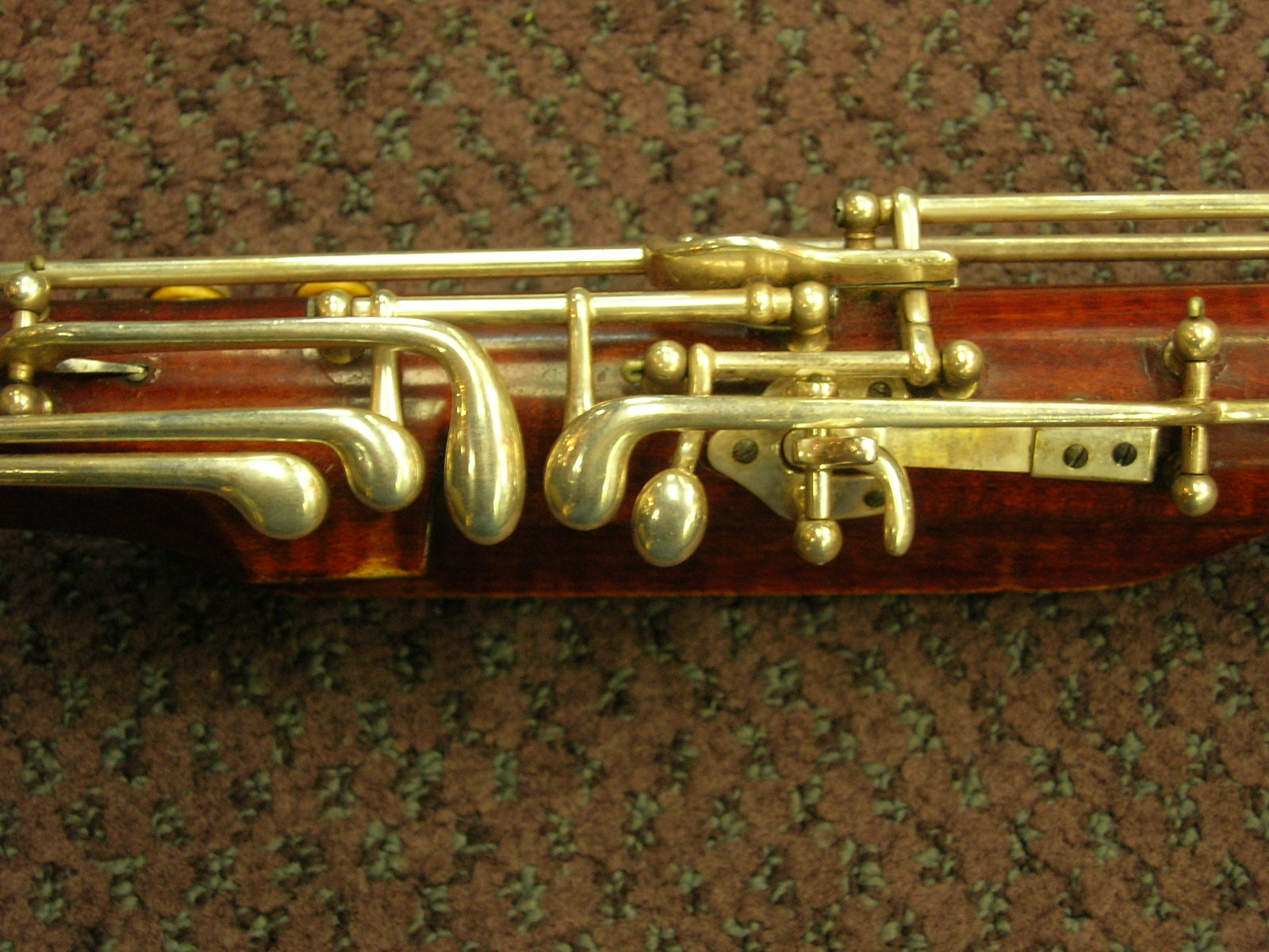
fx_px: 2236
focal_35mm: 61
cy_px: 476
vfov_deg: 24.0
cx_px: 634
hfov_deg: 31.7
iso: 200
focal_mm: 12.7
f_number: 3.5
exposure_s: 1/13.1
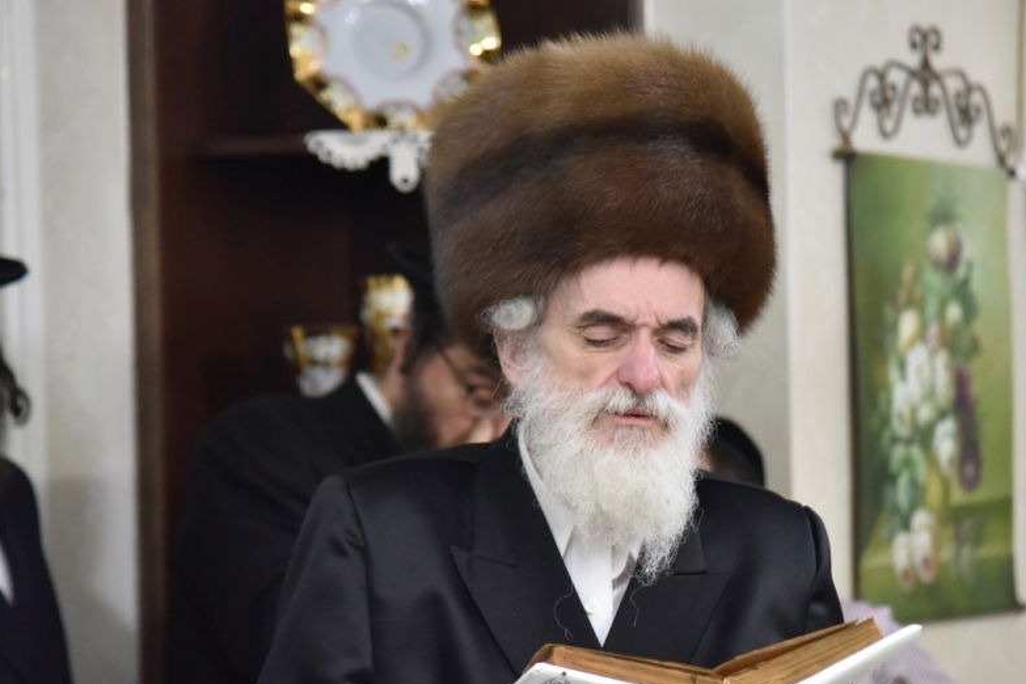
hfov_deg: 13.1
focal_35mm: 157
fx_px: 4474
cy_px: 385
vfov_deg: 8.7
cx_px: 605
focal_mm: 120
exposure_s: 1/160
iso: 2000
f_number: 4
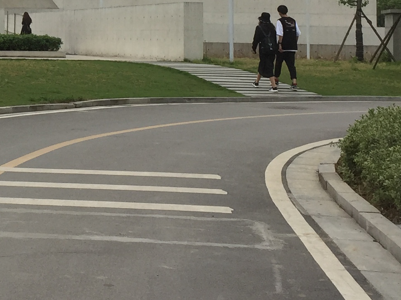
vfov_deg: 14.7
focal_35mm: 98
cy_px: -26
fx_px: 1135
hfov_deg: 19.3
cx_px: -34
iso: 32
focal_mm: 4.15
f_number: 2.2
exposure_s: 1/2326
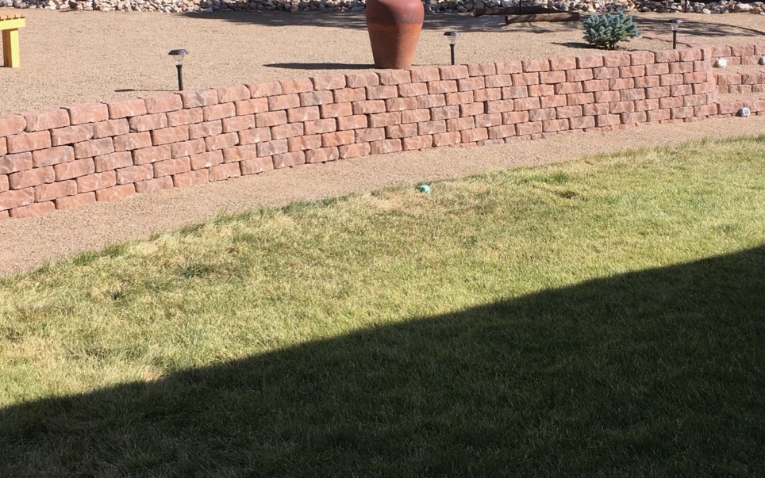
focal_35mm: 51
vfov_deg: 25.0
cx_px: 381
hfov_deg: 39.6
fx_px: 1064
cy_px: 114
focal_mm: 4.15
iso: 25
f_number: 2.2
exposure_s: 1/705
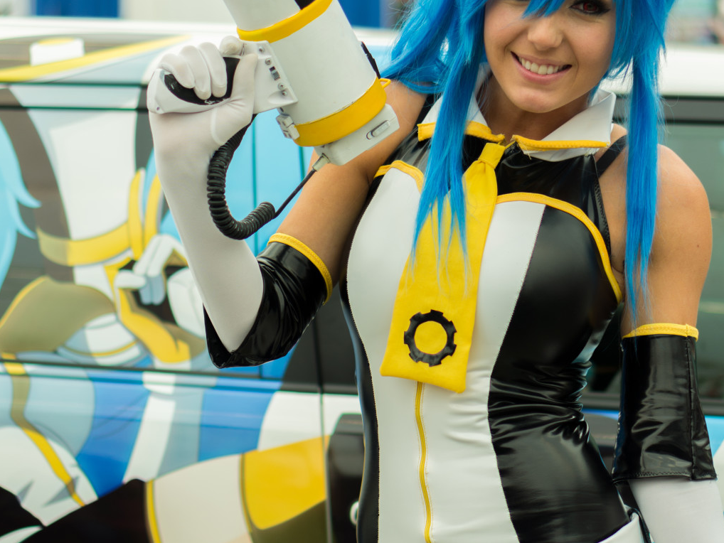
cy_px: 285
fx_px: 2280
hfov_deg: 18.0
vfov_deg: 13.6
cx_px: 361
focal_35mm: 109
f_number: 1.8
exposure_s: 1/160
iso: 100
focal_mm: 50
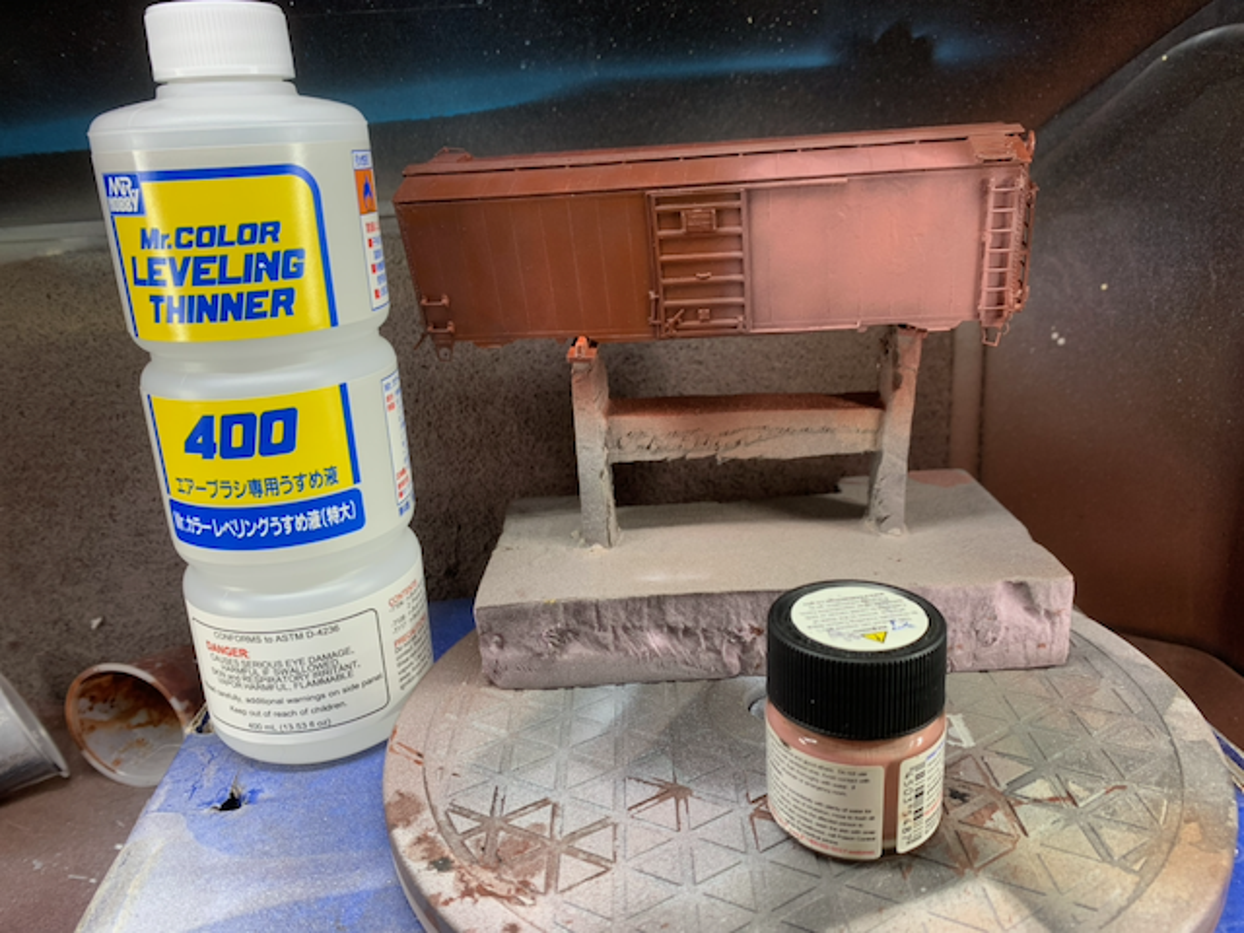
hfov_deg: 67.3
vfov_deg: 53.1
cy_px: 466
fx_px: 934
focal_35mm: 26
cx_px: 622
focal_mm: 4.25
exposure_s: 1/65
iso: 40
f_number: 1.8
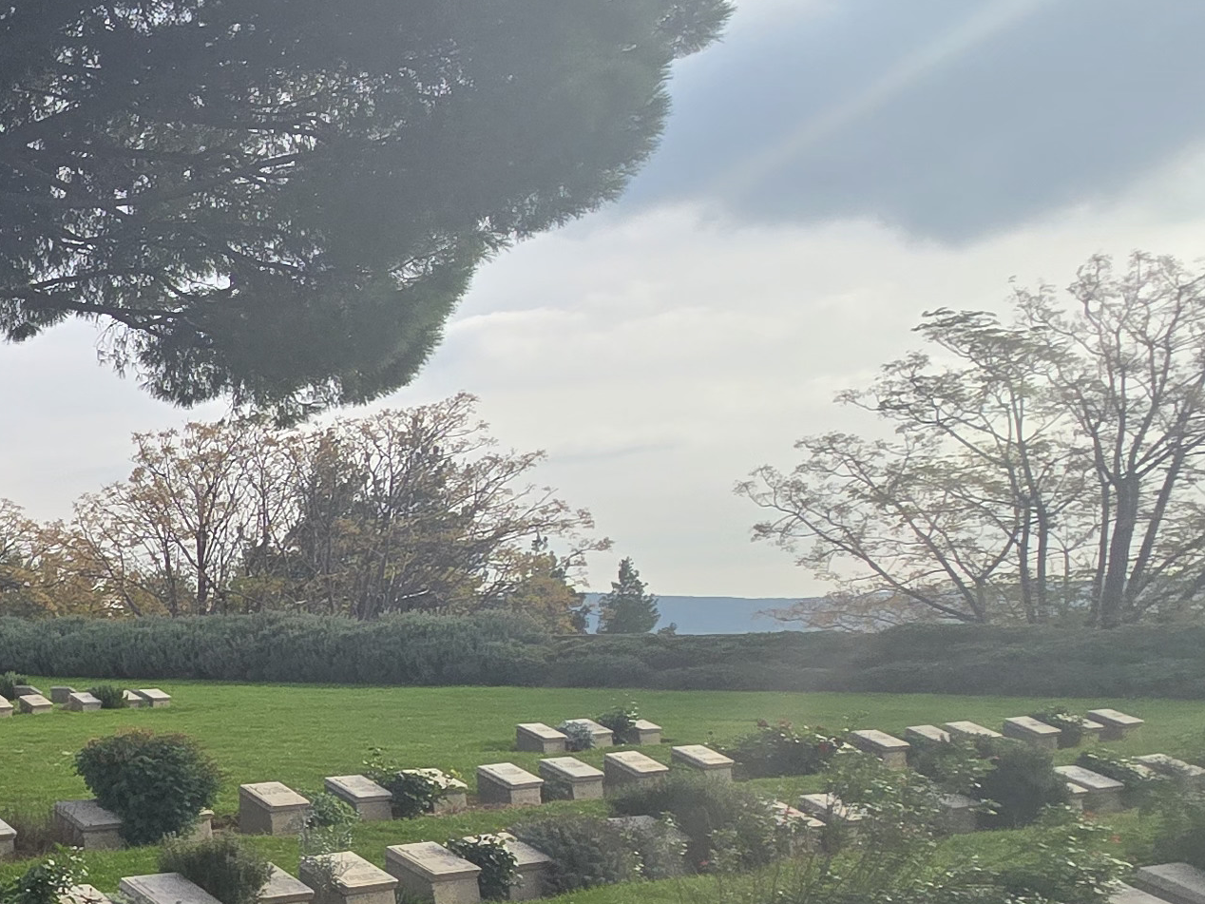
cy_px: 676
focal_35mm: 41
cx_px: -634
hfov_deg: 28.2
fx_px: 1427
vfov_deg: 34.4
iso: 50
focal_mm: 2.2
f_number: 2.2
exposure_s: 1/1994
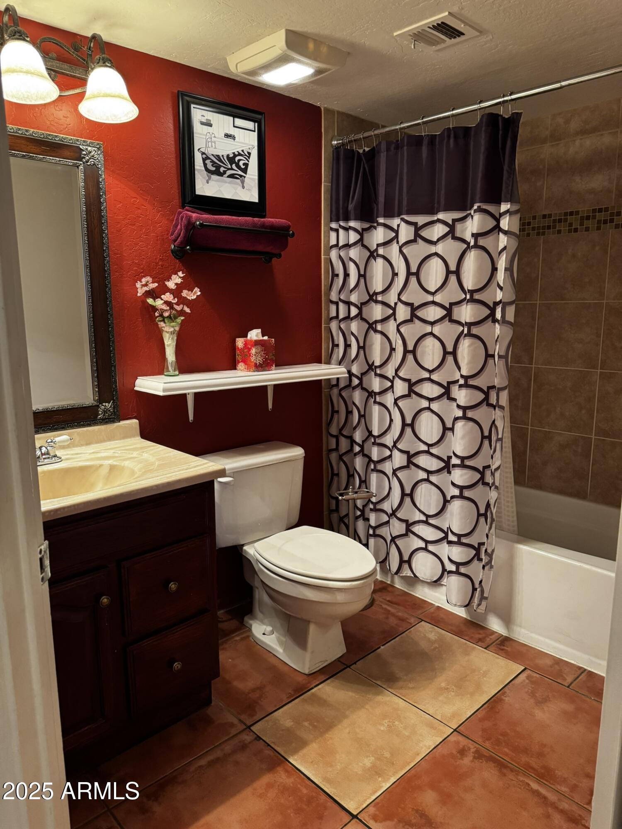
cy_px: 414
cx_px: 311
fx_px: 575
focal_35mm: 24
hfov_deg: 56.8
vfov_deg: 71.6
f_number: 1.78
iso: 640
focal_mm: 6.76
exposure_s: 1/60
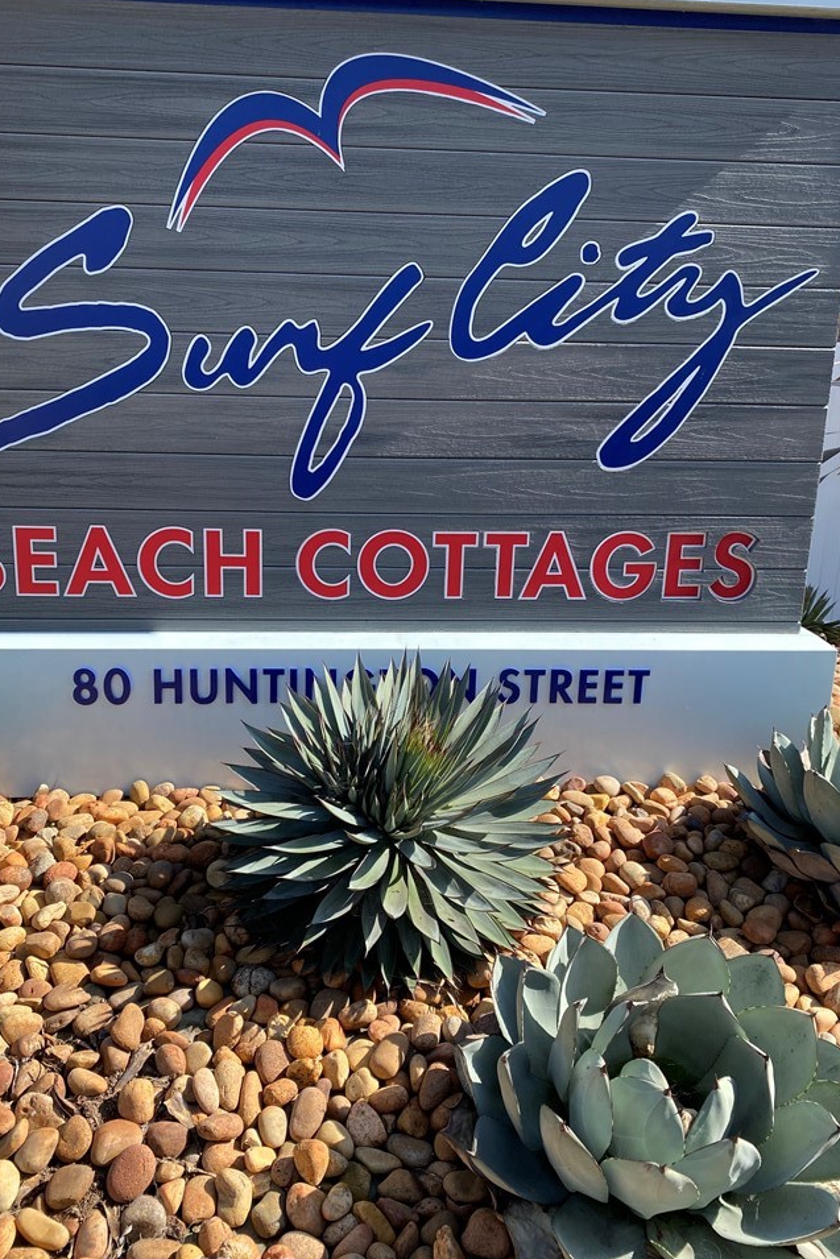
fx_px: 1015
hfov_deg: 44.9
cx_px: 367
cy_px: 613
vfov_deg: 63.6
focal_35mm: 29
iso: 32
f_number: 1.8
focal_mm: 4.25
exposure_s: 1/942
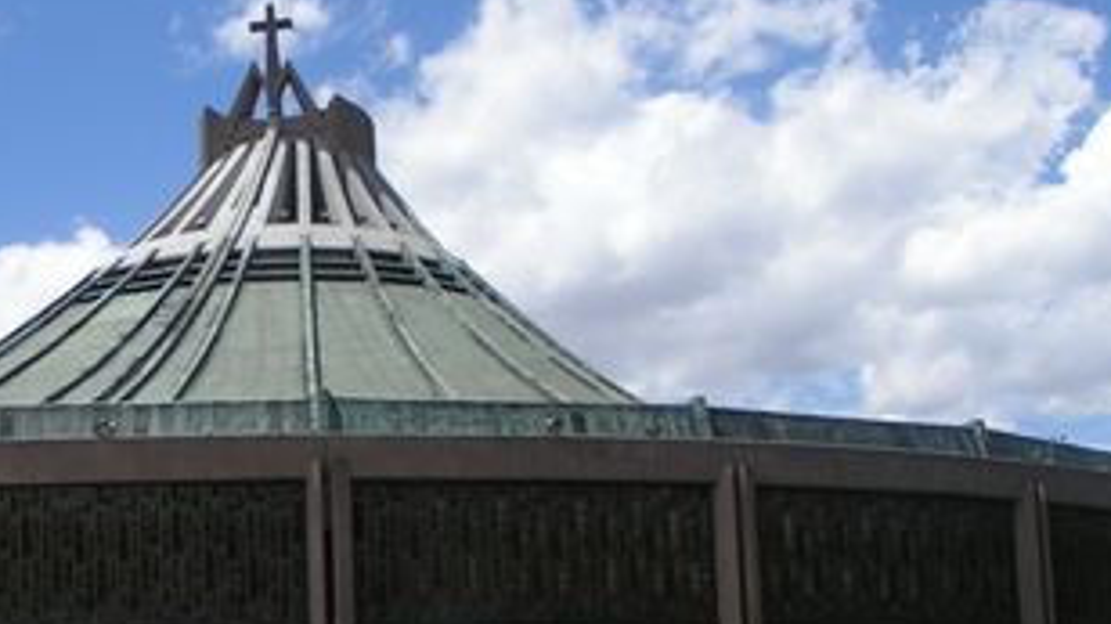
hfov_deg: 24.2
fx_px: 2533
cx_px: 155
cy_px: 357
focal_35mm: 86
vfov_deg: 14.0
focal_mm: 5.8
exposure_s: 1/500
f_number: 5.6
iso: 50
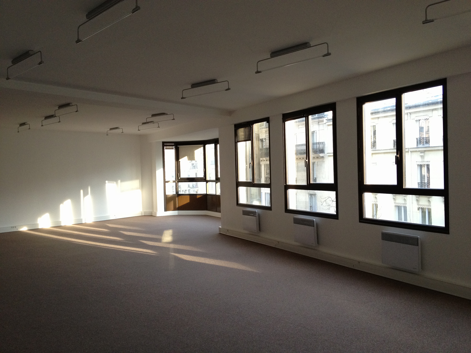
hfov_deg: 52.6
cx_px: 236
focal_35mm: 35
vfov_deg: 40.7
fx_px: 476
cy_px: 176
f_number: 2.4
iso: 160
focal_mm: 4.28
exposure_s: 1/120
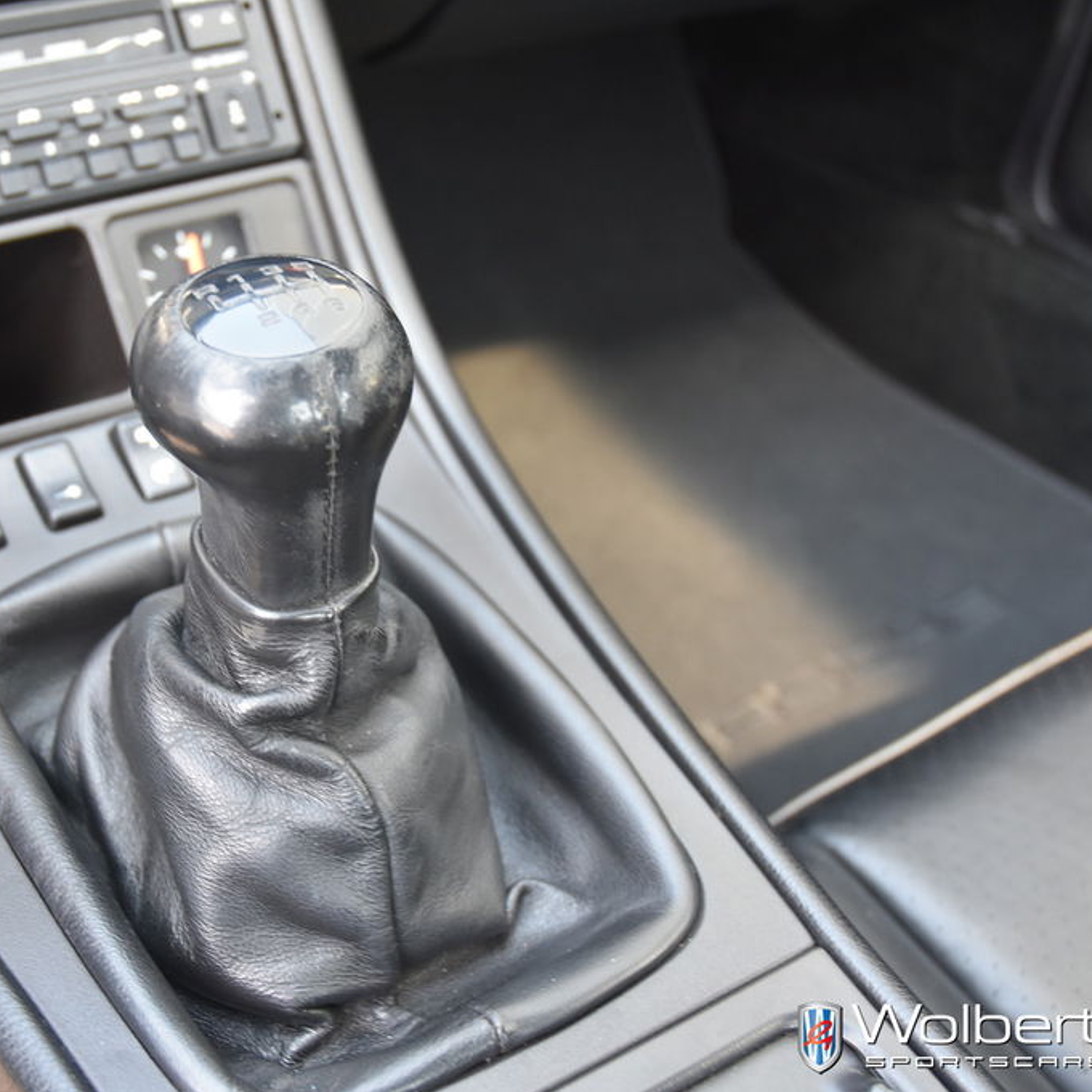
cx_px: 319
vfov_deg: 36.8
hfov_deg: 36.2
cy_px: 547
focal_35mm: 46
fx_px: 1642
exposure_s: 1/60
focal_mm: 24
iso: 800
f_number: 4
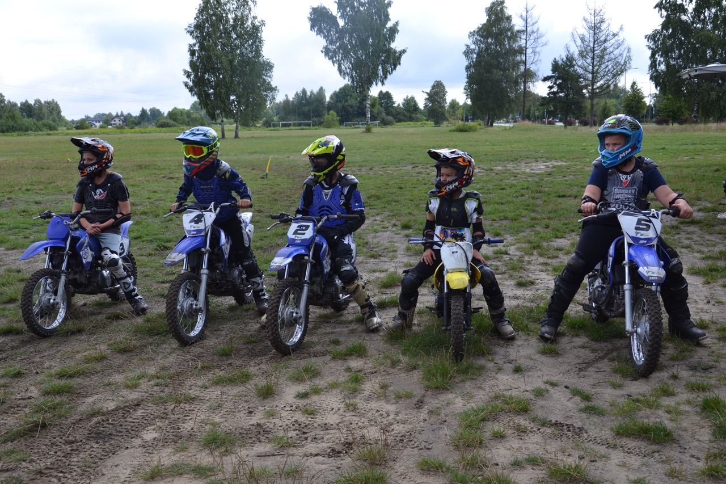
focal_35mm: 36
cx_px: 363
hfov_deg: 53.1
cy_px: 242
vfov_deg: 36.9
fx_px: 726
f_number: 6.3
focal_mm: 24
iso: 100
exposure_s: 1/160
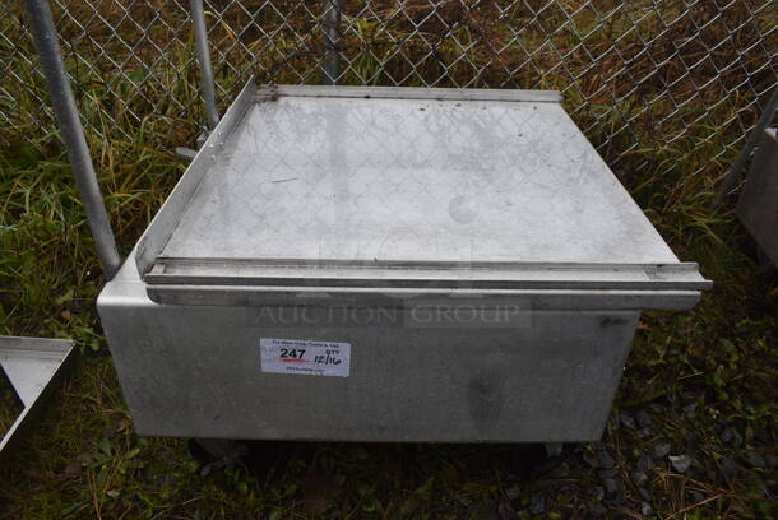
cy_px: 260
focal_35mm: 27
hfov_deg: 67.3
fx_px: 584
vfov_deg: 48.0
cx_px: 389
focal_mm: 18
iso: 200
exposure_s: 1/200
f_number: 6.3
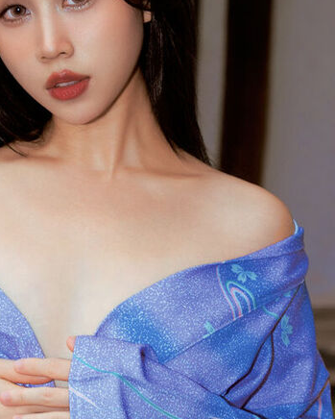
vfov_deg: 12.9
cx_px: 40
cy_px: 160
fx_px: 1846
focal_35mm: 149
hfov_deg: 10.3
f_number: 4
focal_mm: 44
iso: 200
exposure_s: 1/125
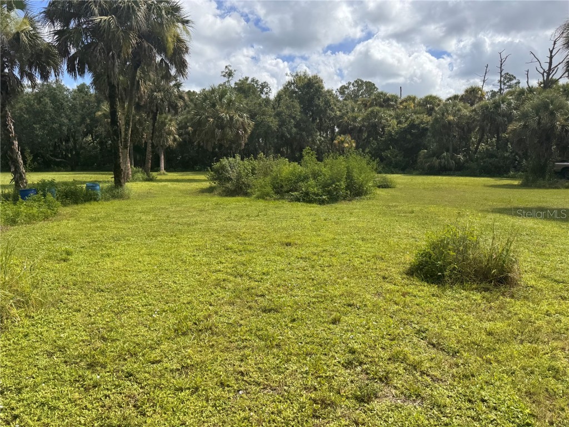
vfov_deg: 56.8
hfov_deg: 71.6
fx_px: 394
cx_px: 284
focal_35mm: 24
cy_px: 214
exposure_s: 1/4310
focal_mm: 6.76
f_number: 1.78
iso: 80
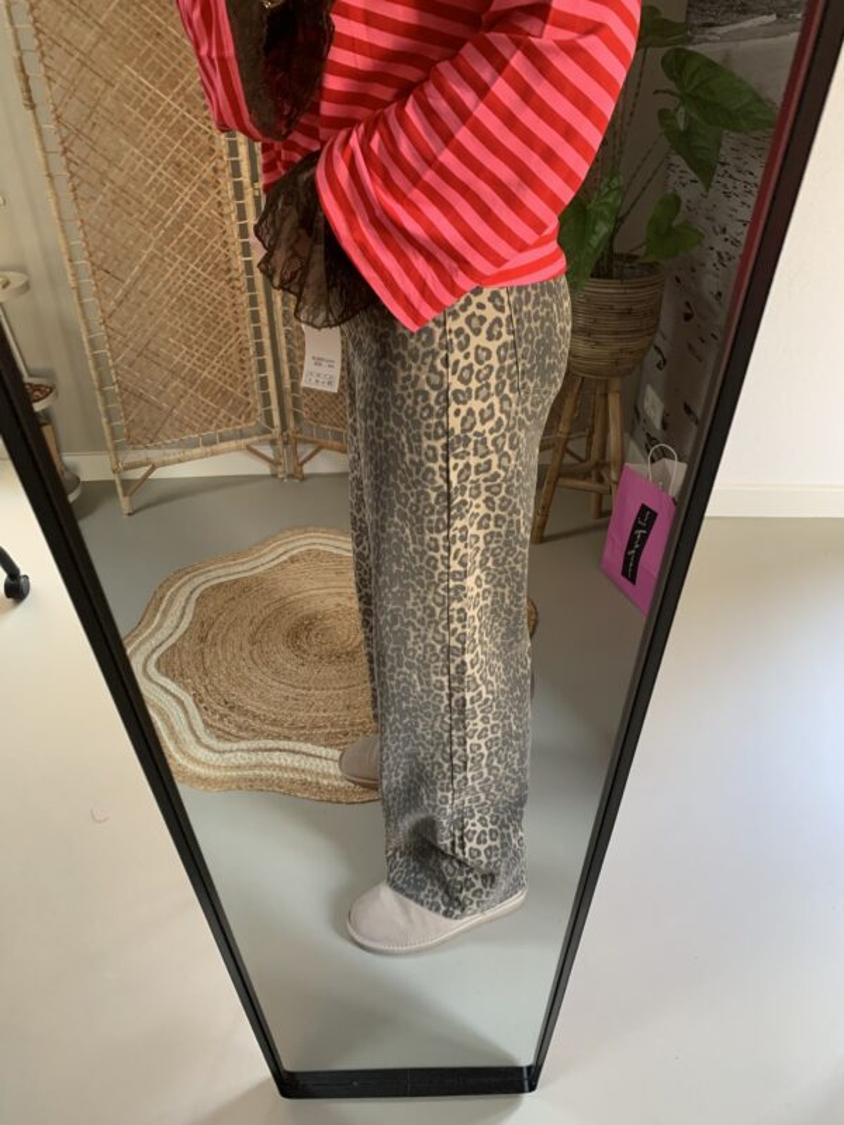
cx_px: 422
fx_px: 845
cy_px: 562
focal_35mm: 26
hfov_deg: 53.1
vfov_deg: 67.3
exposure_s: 1/47
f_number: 1.8
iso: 400
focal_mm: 4.25
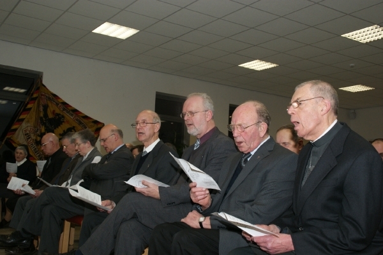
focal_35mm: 42
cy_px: 128
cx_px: 192
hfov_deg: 46.4
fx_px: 447
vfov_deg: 31.9
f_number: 5.6
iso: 400
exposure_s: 1/60
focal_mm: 28
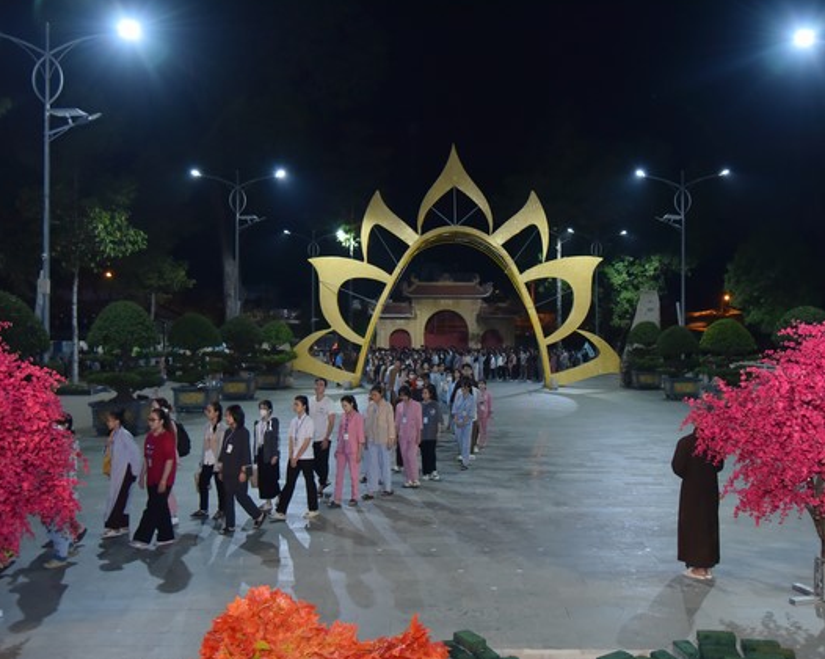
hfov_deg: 50.2
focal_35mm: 36
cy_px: 320
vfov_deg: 41.1
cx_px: 456
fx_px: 878
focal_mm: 31
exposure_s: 1/160
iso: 2000
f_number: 4
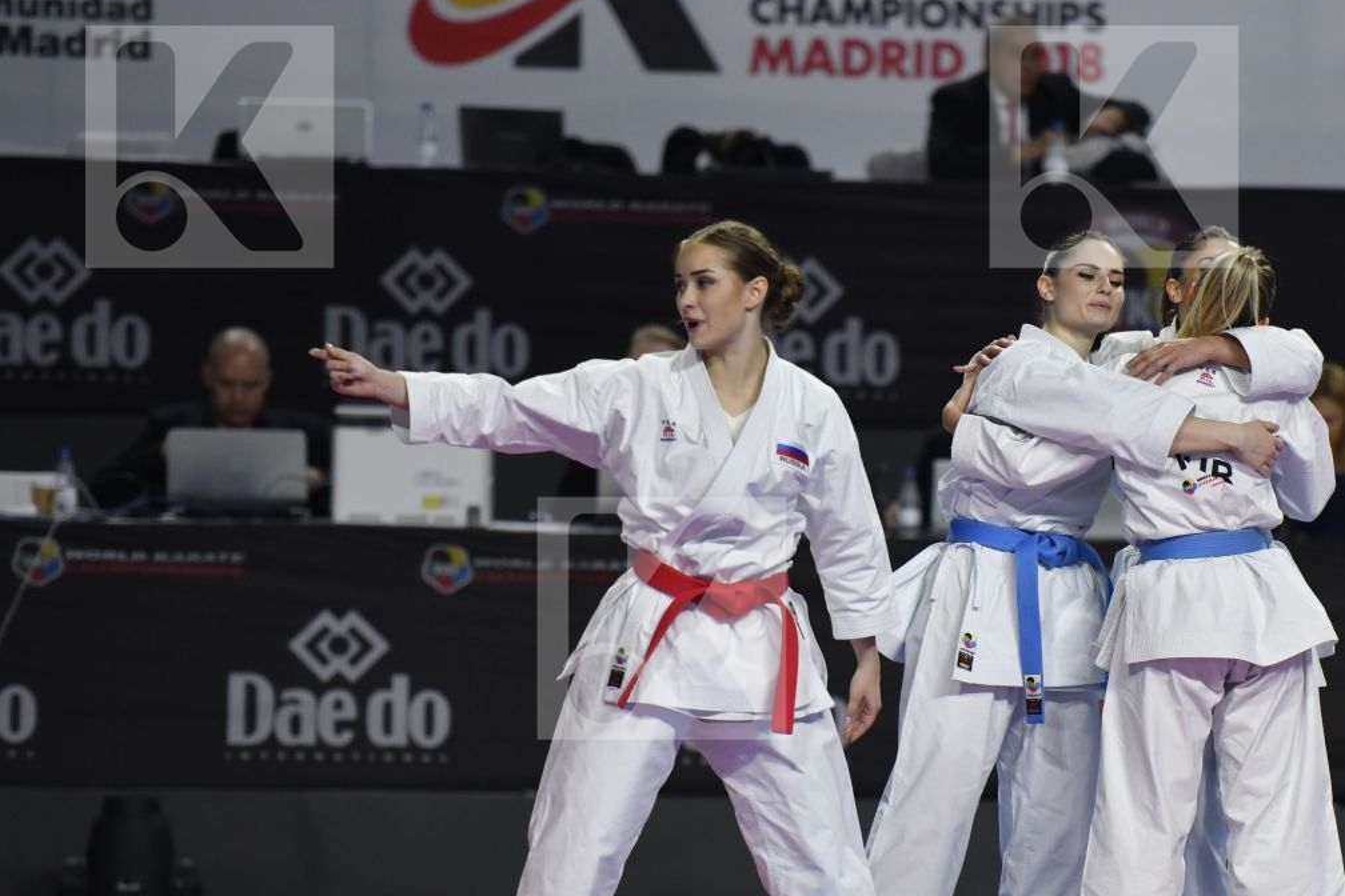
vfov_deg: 3.9
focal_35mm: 357
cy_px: 619
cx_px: 1114
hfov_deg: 5.8
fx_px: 13337
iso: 800
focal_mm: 200
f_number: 2.8
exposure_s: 1/800
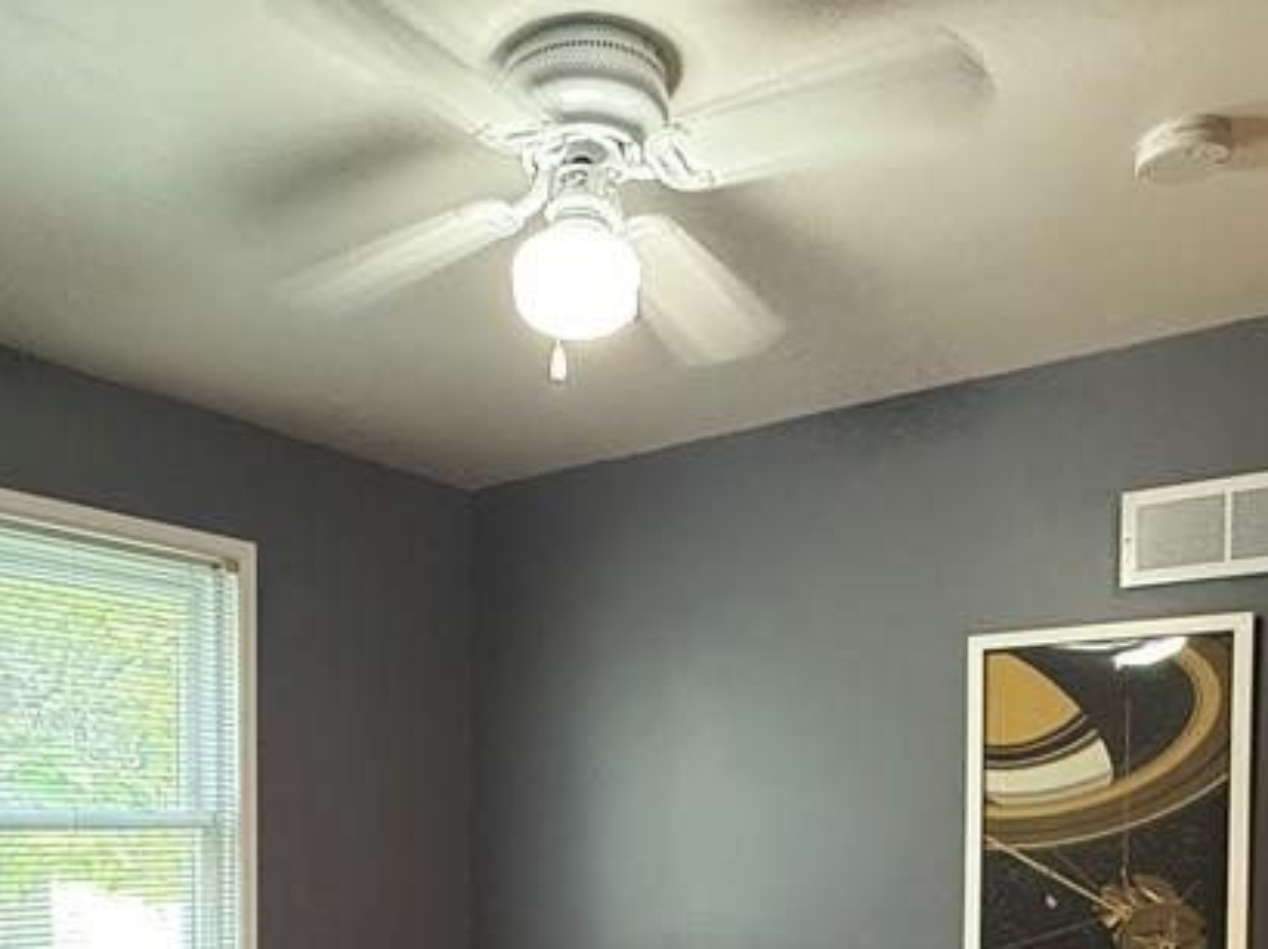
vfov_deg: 37.9
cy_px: 859
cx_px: 538
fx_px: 1281
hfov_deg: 52.4
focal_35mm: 35
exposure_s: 1/60
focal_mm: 2.22
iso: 640
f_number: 2.2
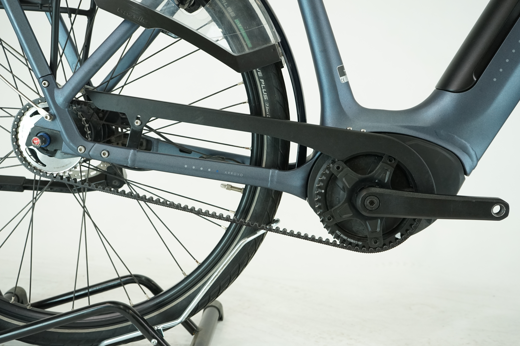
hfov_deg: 48.5
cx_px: 260
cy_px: 173
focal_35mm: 40
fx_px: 578
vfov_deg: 33.4
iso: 1600
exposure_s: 1/200
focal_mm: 40
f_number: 5.6
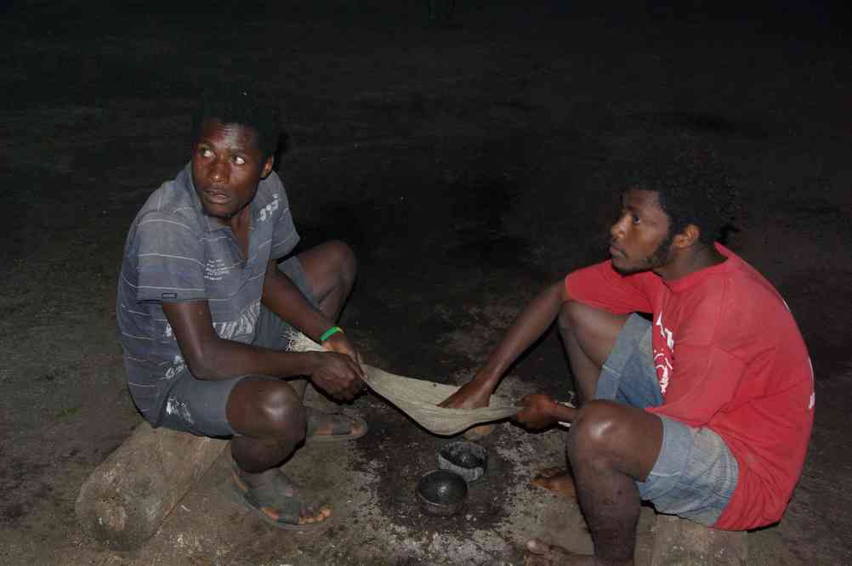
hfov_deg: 45.5
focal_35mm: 43
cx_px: 426
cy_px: 283
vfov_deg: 31.1
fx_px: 1017
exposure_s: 1/45
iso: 800
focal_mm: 29.4
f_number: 8
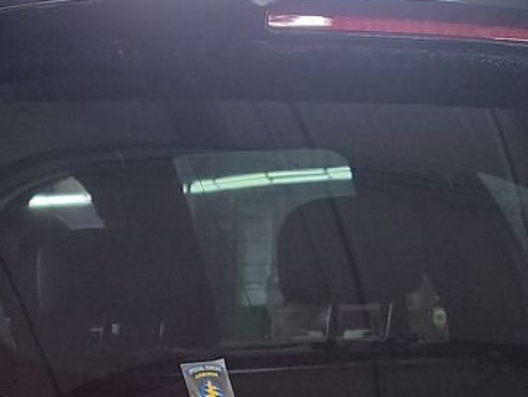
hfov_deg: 18.1
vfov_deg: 12.5
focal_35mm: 106
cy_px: 762
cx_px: 19
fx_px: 1618
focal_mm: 6.7
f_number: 1.8
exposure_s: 1/59
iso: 194
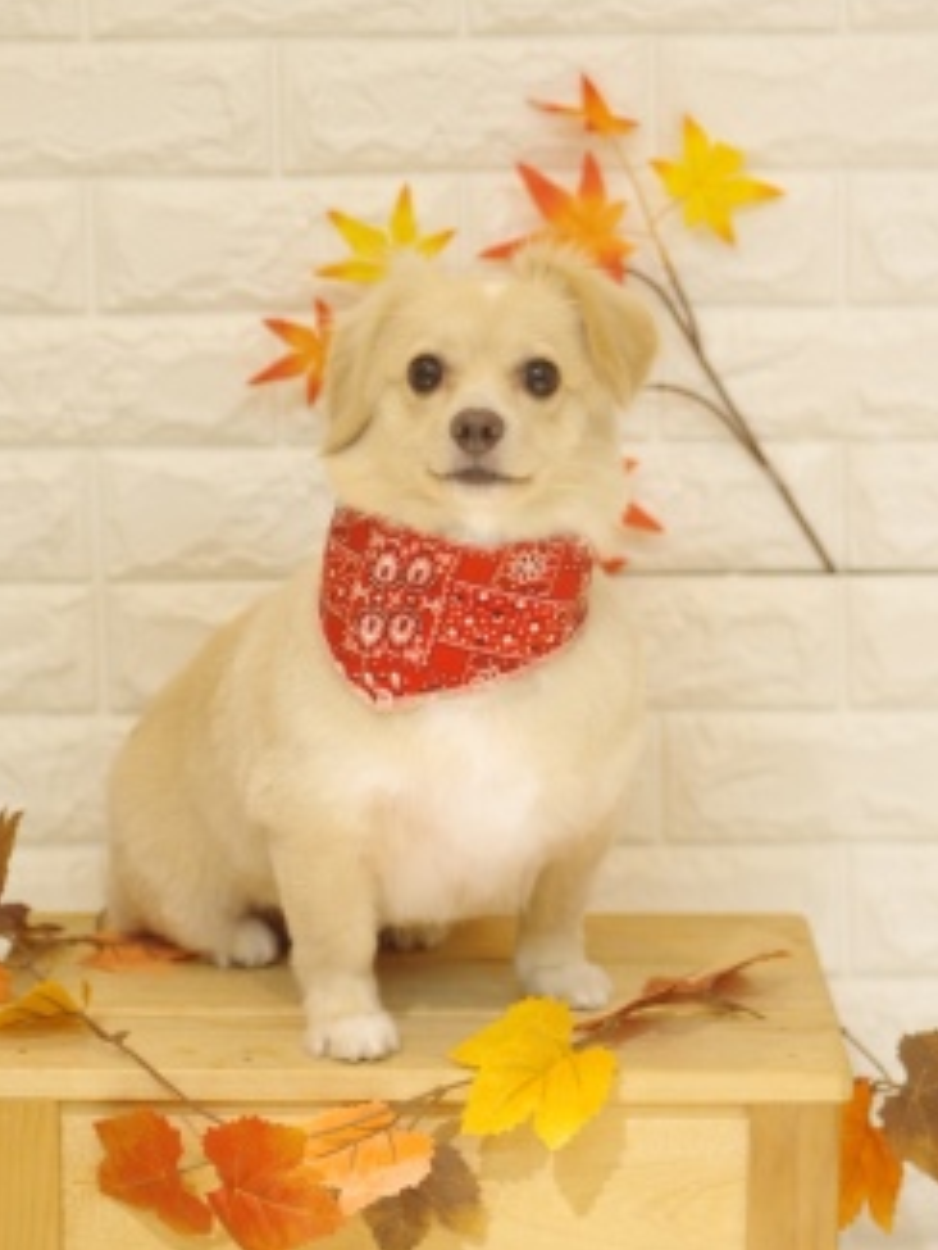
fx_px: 4008
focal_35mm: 111
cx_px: 481
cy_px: 504
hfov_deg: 13.3
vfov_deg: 17.7
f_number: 2.8
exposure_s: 1/60
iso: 640
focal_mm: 63
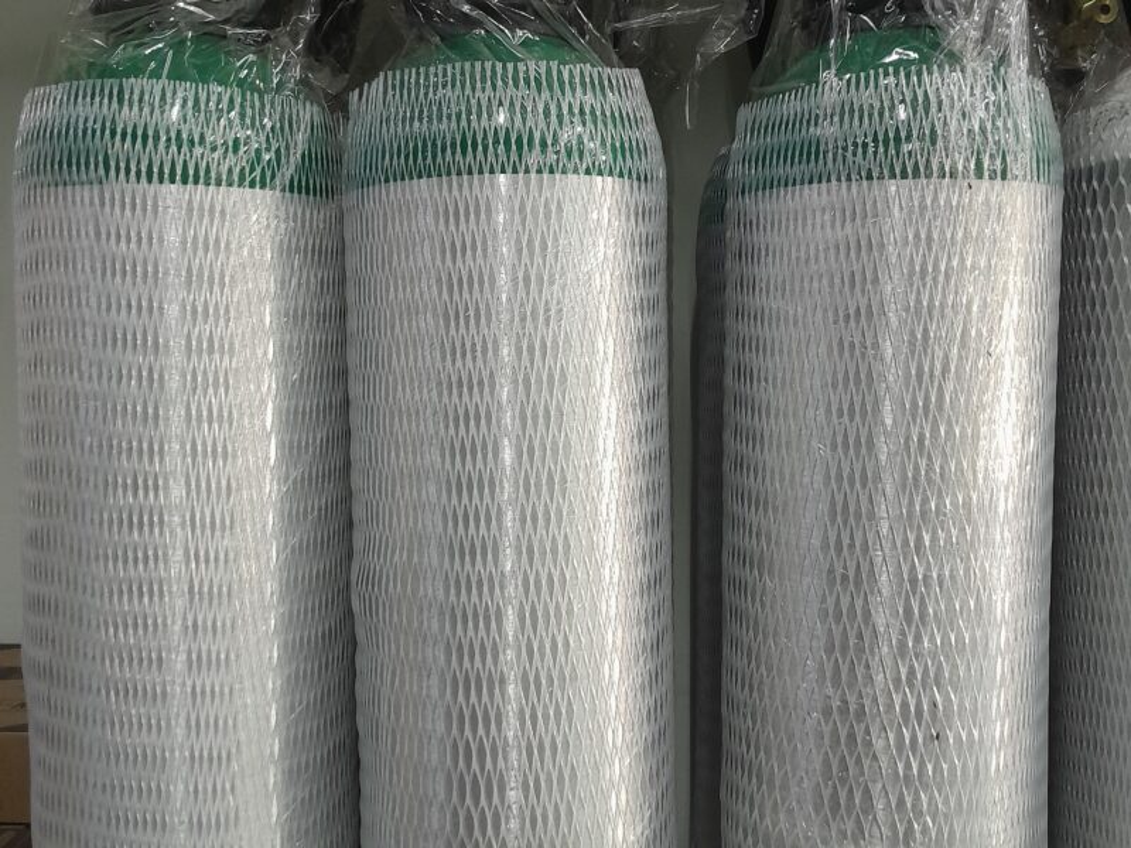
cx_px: 566
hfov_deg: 67.3
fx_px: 849
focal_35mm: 26
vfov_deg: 53.1
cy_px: 424
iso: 320
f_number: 1.8
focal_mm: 3.98
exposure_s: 1/30
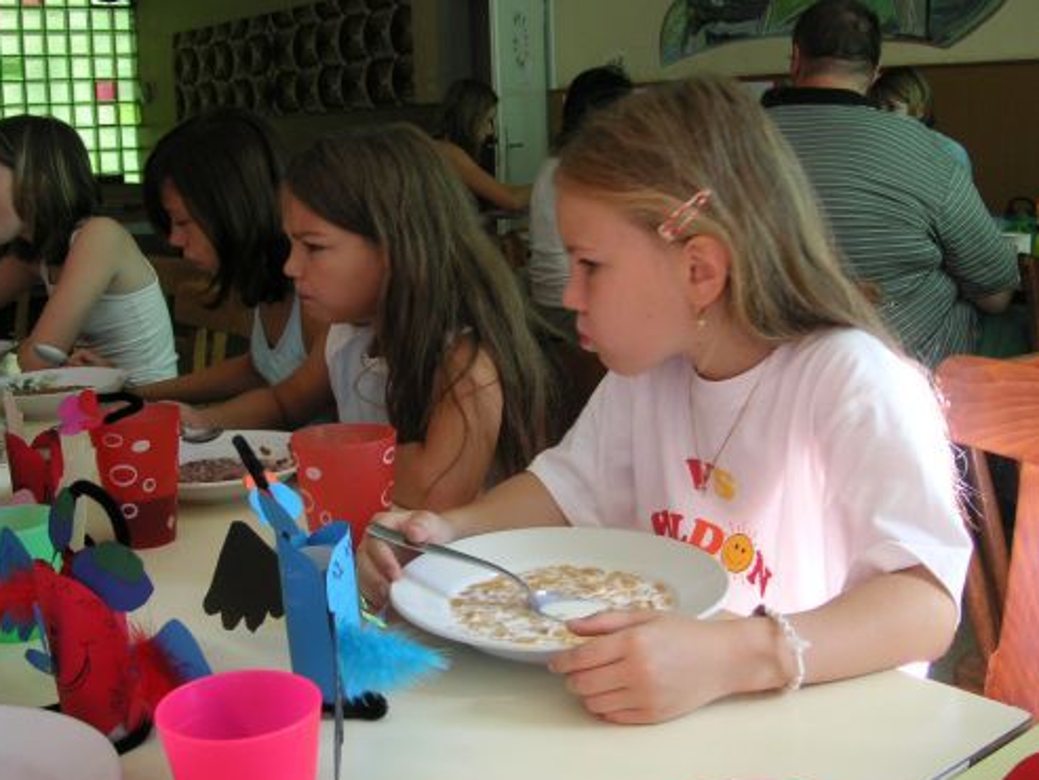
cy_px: 386
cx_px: 484
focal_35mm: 40
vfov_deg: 36.0
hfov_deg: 46.8
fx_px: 1201
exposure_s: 1/45
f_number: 2.8
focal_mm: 6.1
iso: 50
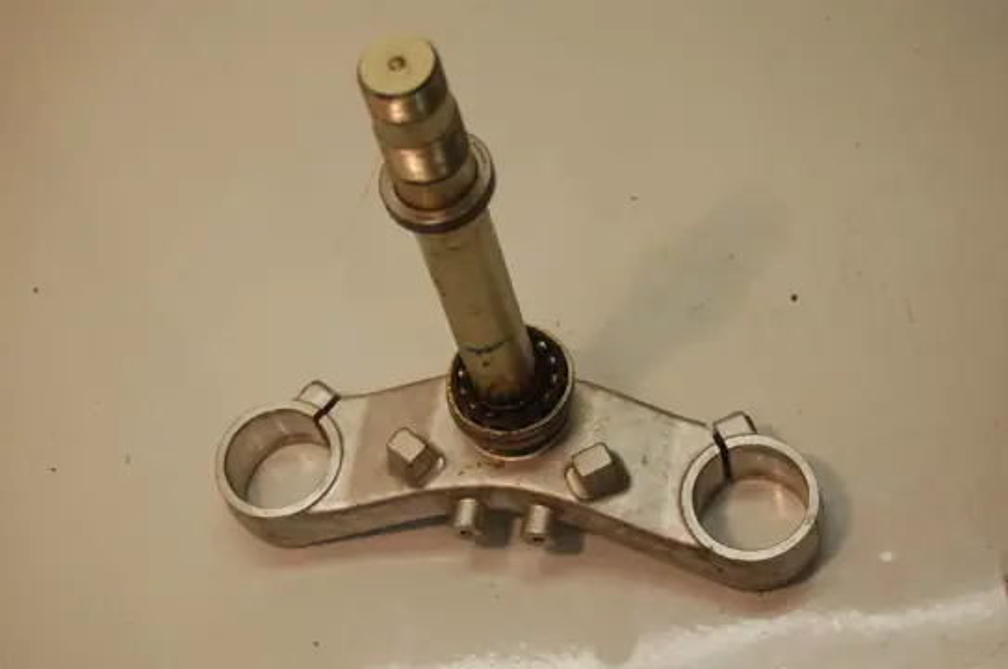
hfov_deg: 29.9
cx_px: 504
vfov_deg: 20.1
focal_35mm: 68
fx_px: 1887
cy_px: 334
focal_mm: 45
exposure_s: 1/125
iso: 400
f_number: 5.6
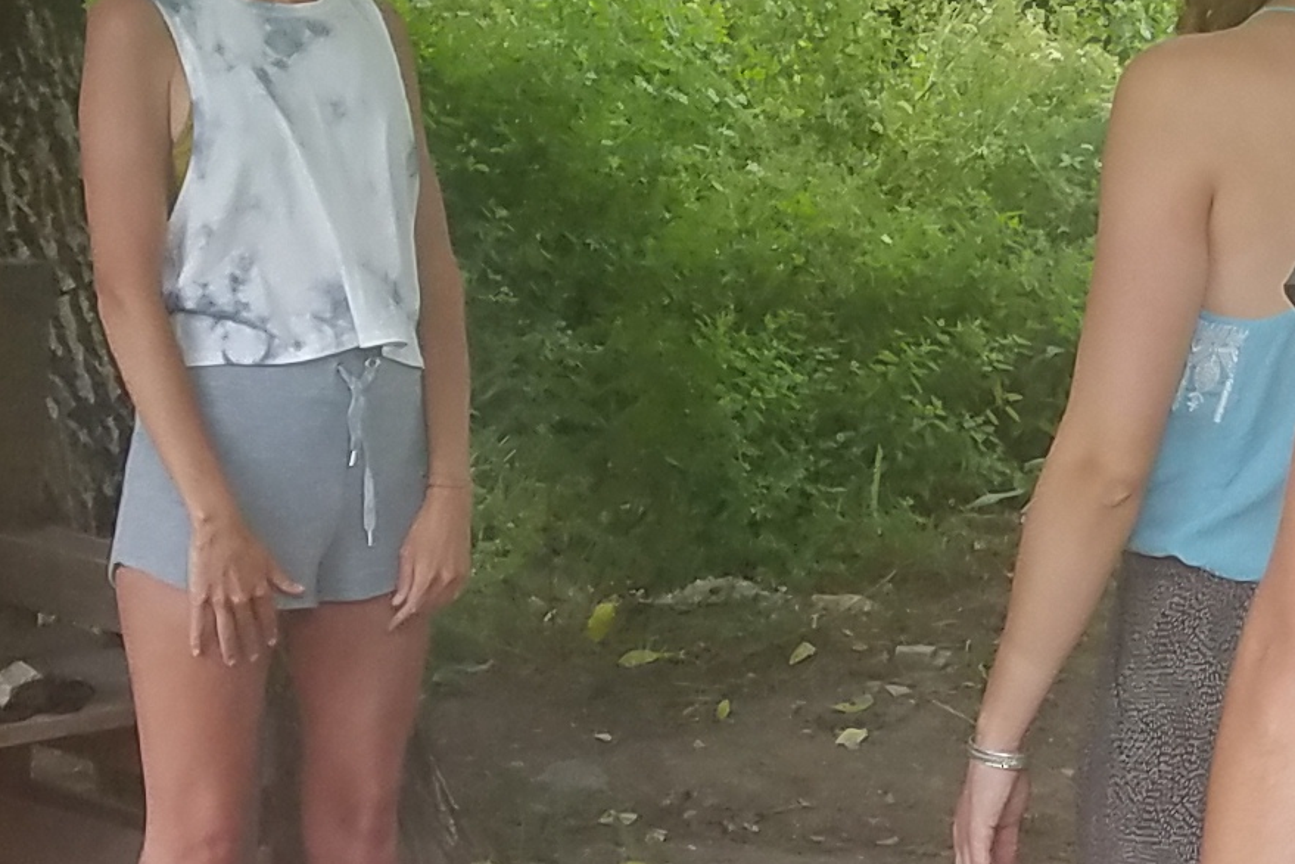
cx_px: 1507
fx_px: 4460
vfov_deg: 11.0
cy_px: 553
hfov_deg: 15.9
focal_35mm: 124
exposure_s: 1/120
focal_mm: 4.2
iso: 64
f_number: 1.7
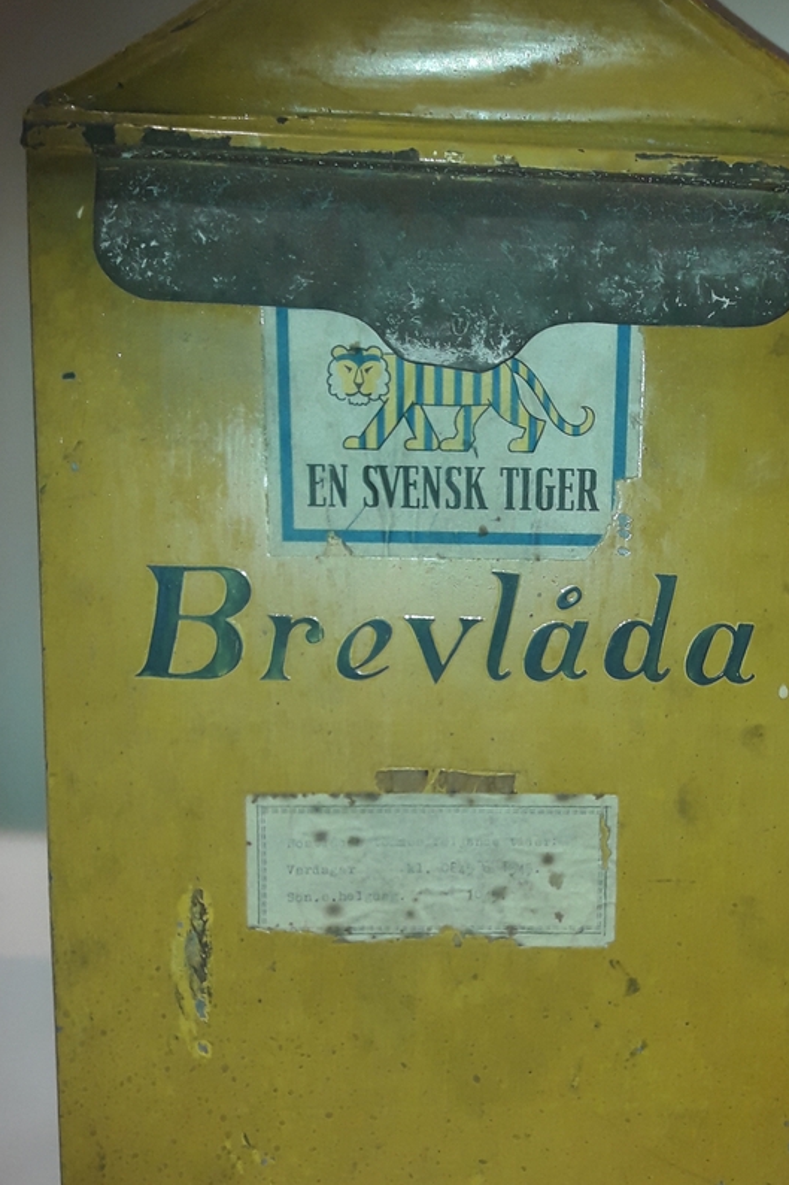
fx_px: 1447
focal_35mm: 44
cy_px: 675
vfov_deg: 44.4
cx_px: 524
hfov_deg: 30.3
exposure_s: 1/100
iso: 80
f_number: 1.9
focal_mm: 3.7
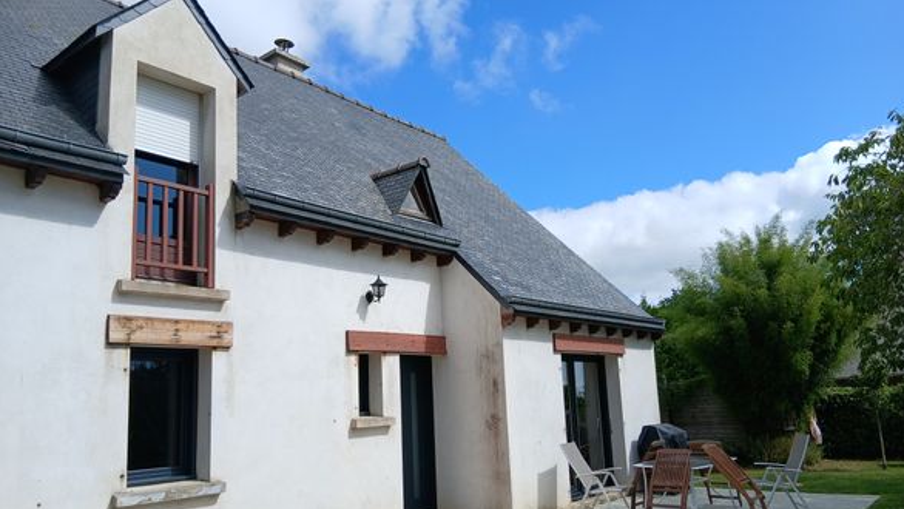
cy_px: 296
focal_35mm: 29
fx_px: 695
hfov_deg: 66.0
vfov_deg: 40.1
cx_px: 461
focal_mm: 3.98
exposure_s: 1/605
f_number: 1.8
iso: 20
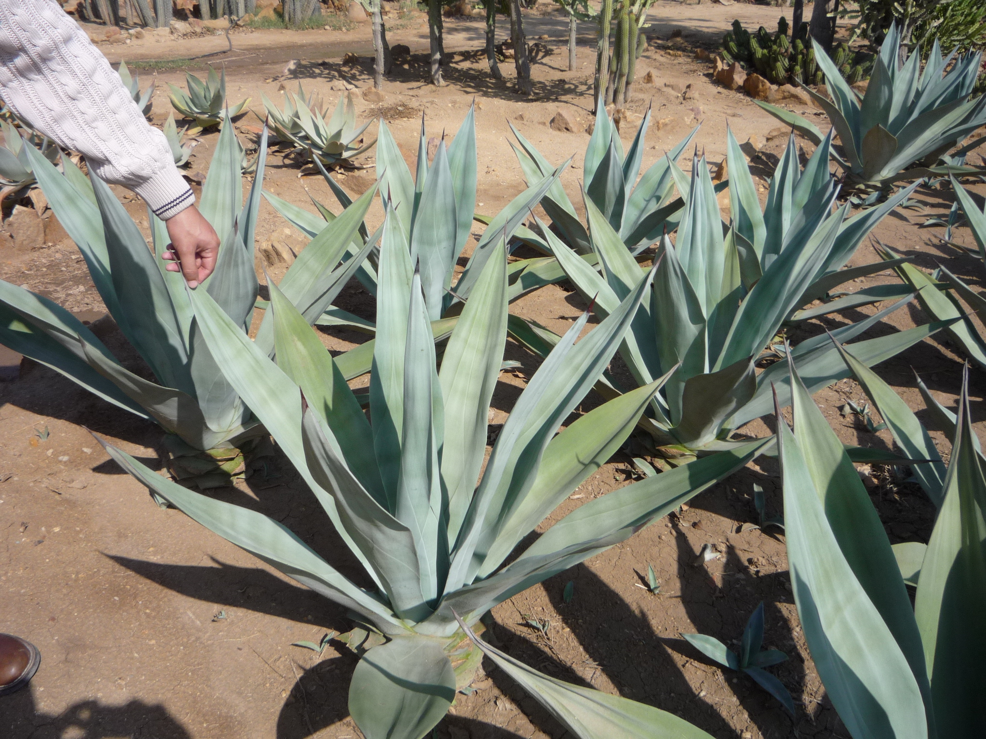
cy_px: 370
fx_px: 855
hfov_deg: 60.0
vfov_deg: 46.8
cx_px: 493
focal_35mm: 30
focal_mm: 5.2
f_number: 5.6
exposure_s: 1/400
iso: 100
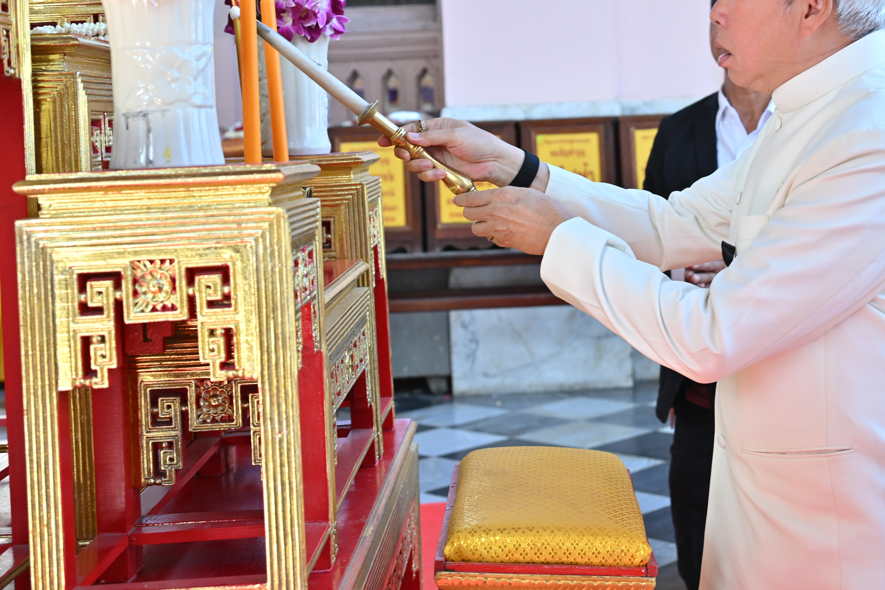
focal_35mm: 60
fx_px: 1475
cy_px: 138
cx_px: 595
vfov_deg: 22.4
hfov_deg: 33.1
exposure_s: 1/160
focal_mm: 39
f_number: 4
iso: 160
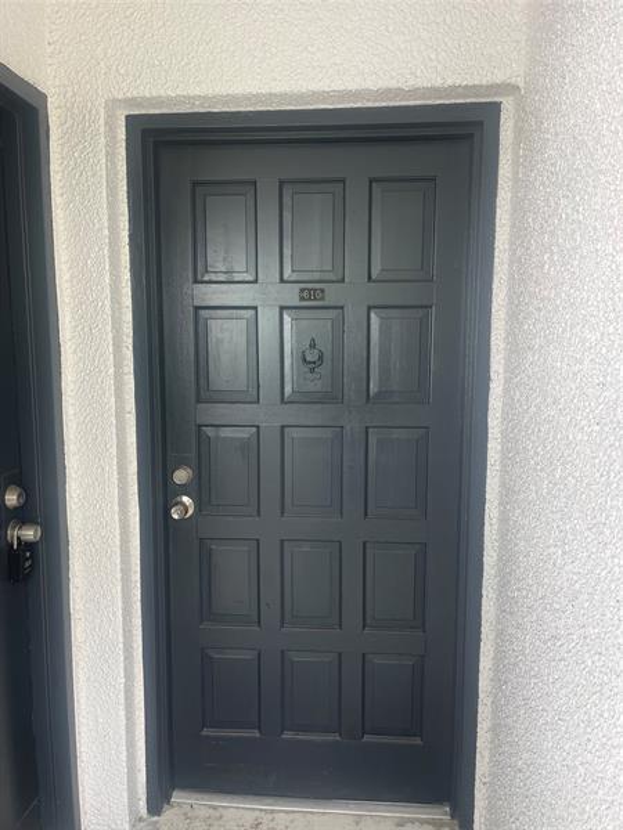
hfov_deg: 54.9
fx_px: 600
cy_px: 415
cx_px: 312
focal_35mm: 25
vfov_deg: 69.4
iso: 80
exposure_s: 1/121
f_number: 1.6
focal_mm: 5.1
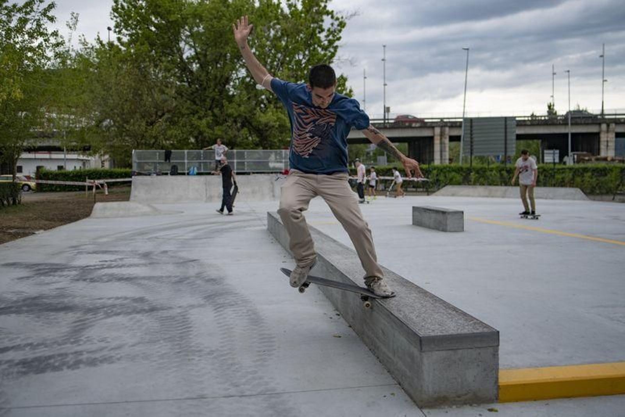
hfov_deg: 54.4
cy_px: 208
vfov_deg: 37.8
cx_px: 312
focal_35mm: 35
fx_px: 607
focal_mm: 35
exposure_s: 1/1000
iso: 250
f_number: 2.5
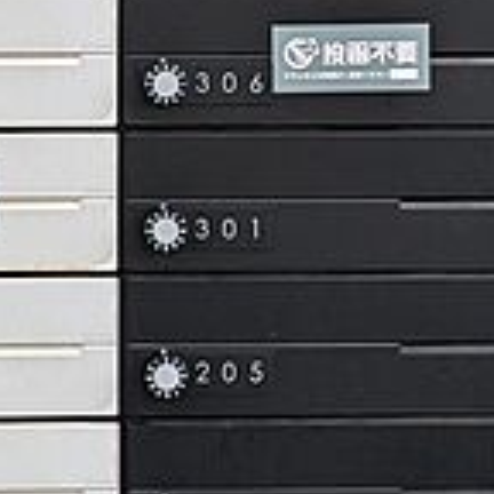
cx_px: -22
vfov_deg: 17.4
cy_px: 31
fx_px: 1582
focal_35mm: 98
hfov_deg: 17.3
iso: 56
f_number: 1.89
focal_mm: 5.43
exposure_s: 1/139
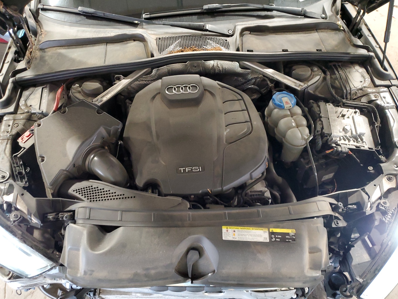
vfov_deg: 51.4
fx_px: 310
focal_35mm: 27
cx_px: 196
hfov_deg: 65.3
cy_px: 154
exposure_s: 1/15
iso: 282
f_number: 1.5
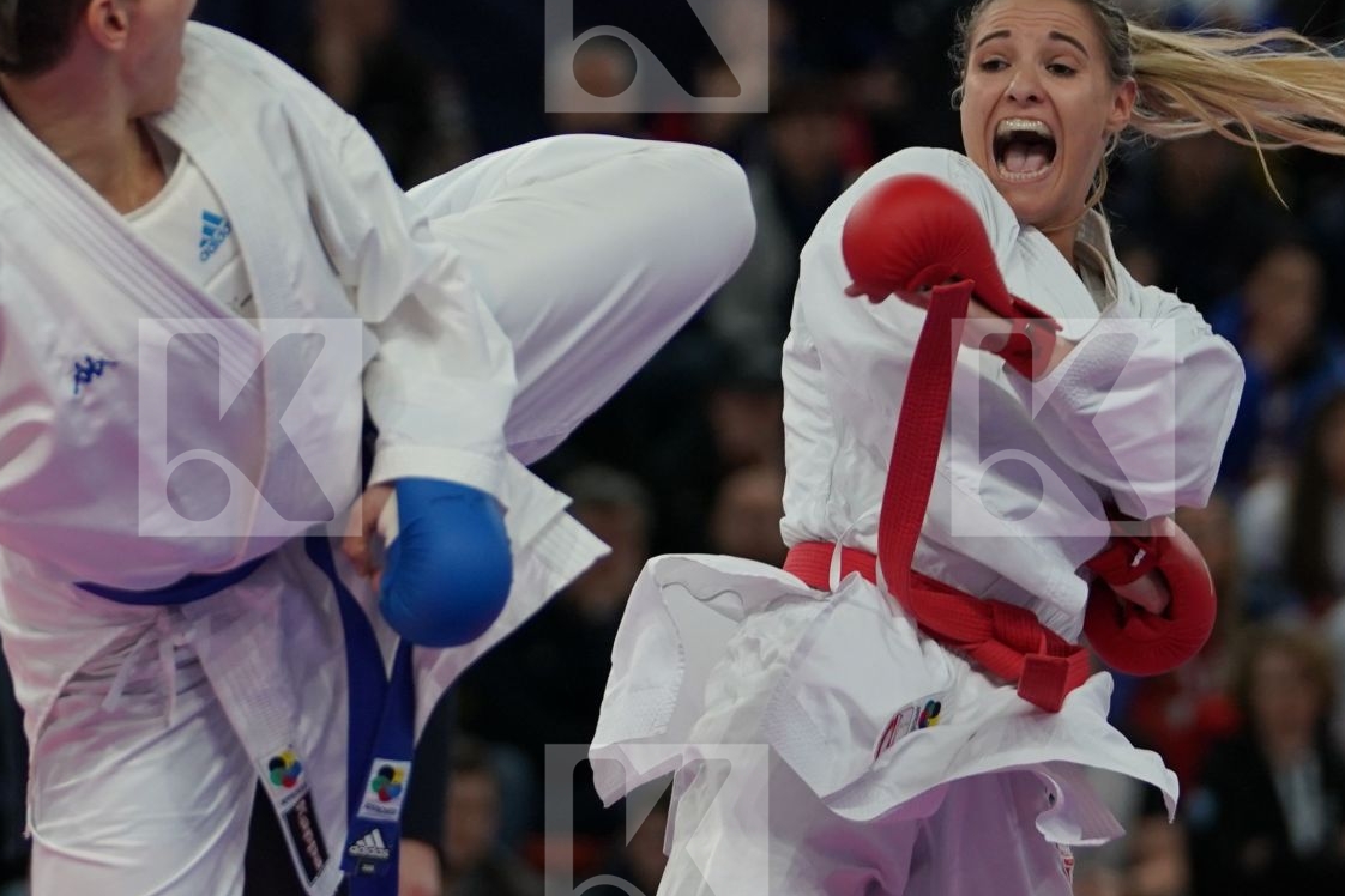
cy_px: 428
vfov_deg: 3.9
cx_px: 657
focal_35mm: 353
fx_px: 13187
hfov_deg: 5.8
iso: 1250
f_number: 2.8
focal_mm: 147
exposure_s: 1/1000
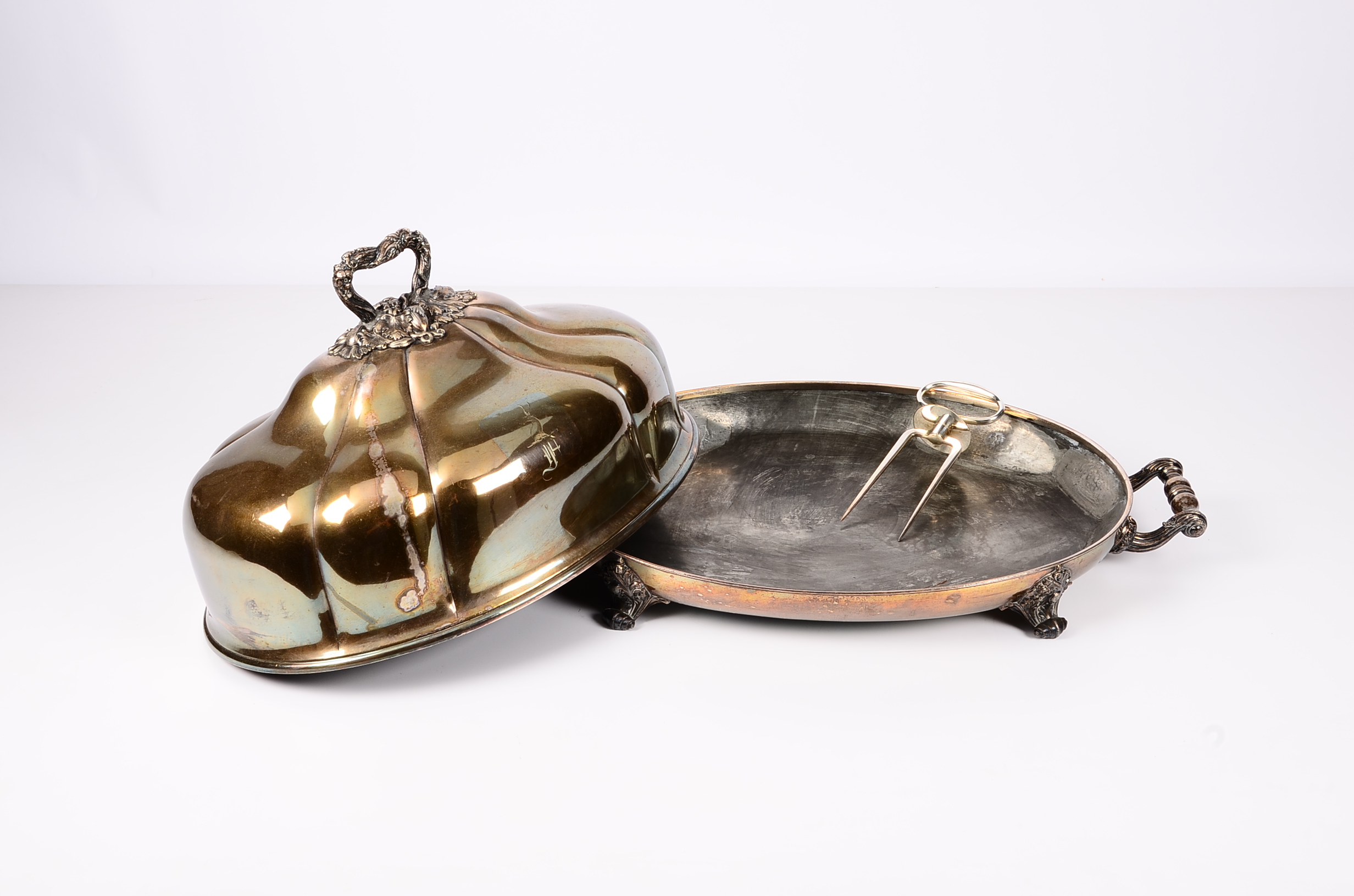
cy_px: 448
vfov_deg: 34.1
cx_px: 677
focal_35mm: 39
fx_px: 1464
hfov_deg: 49.6
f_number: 14
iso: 100
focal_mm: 26
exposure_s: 1/160
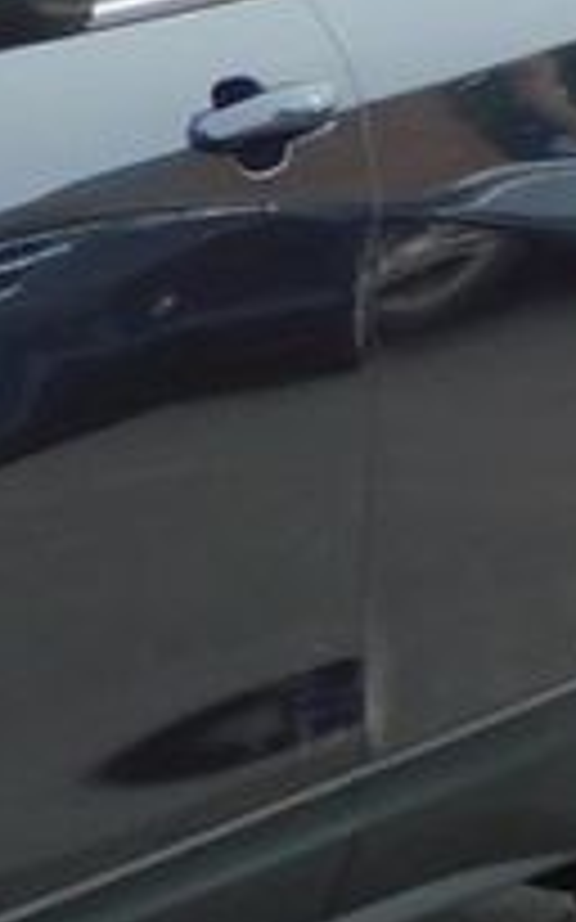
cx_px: -945
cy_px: 526
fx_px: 5328
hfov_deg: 5.9
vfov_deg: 9.9
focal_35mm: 212
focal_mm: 7.2
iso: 125
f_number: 3.8
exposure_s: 1/320
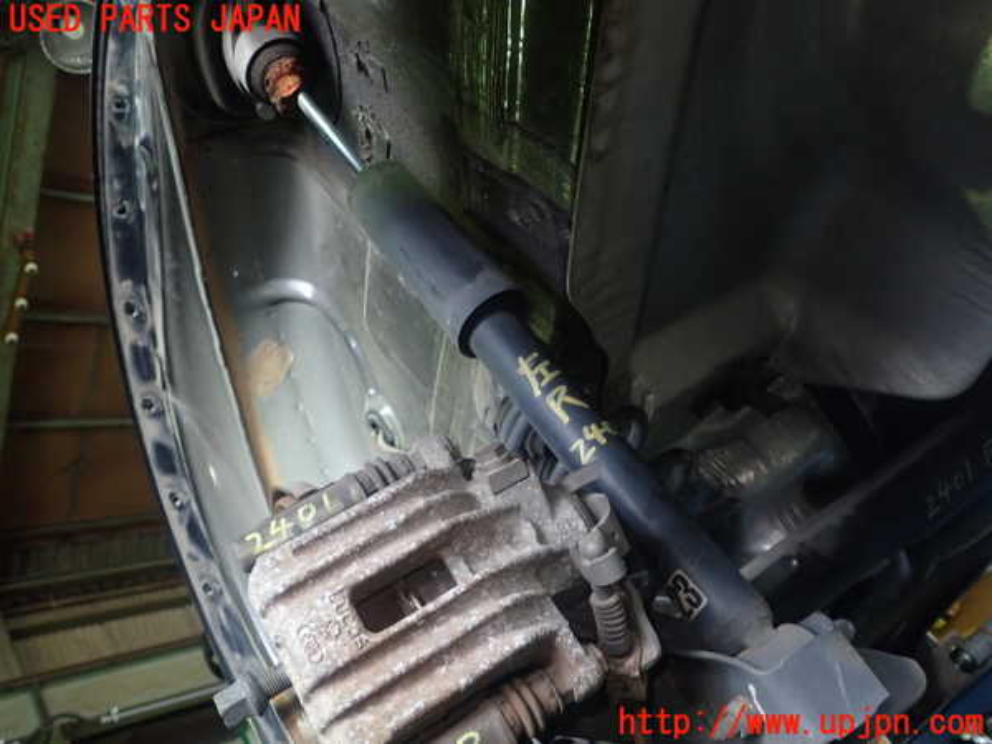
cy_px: 372
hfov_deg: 60.0
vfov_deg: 46.8
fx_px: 860
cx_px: 496
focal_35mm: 30
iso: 250
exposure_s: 1/30
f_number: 2.3
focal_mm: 5.4
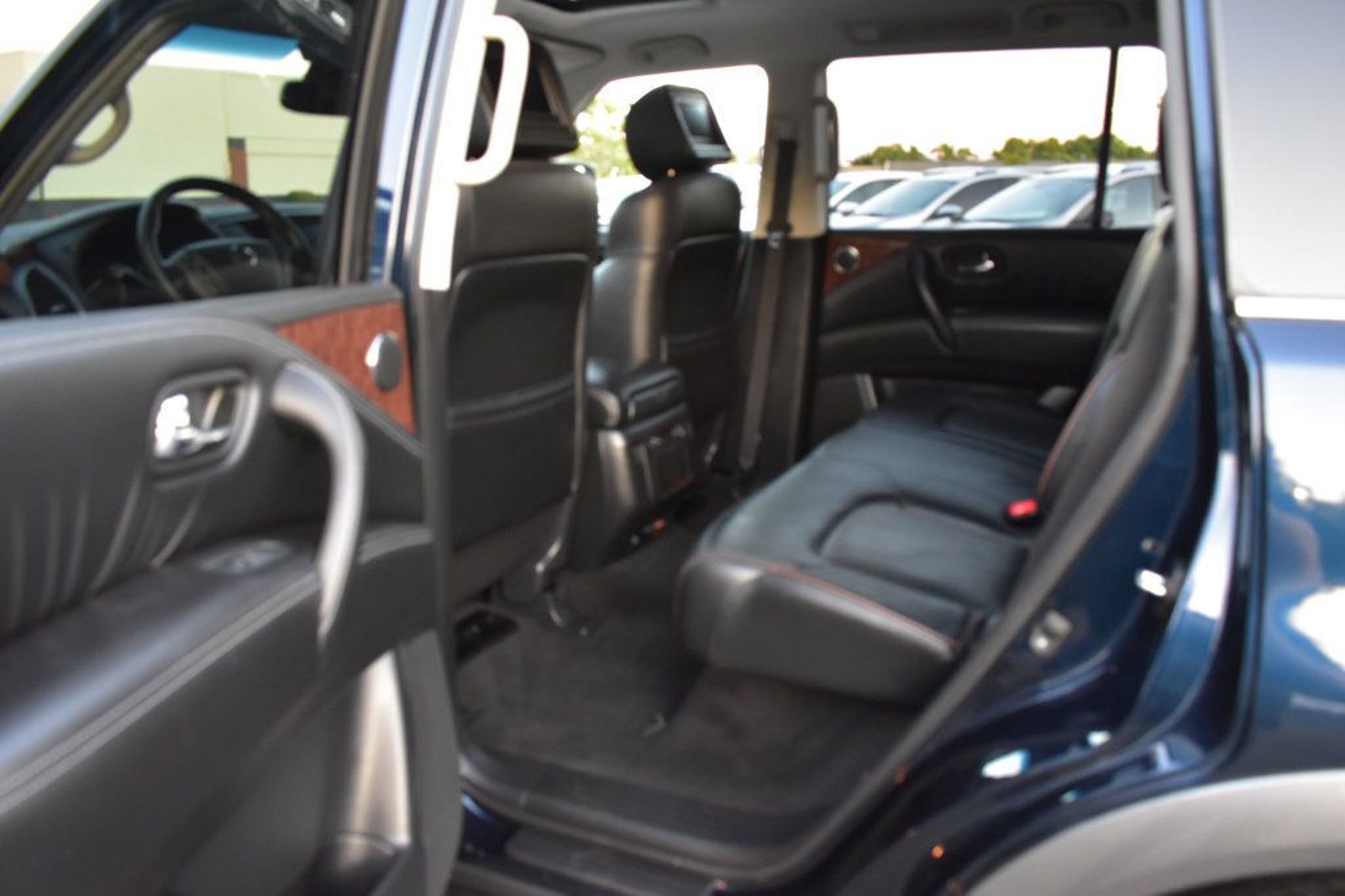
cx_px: 672
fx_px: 1008
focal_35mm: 27
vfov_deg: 47.9
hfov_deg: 67.4
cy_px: 448
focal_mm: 18
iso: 1600
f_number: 5.6
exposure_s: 1/15
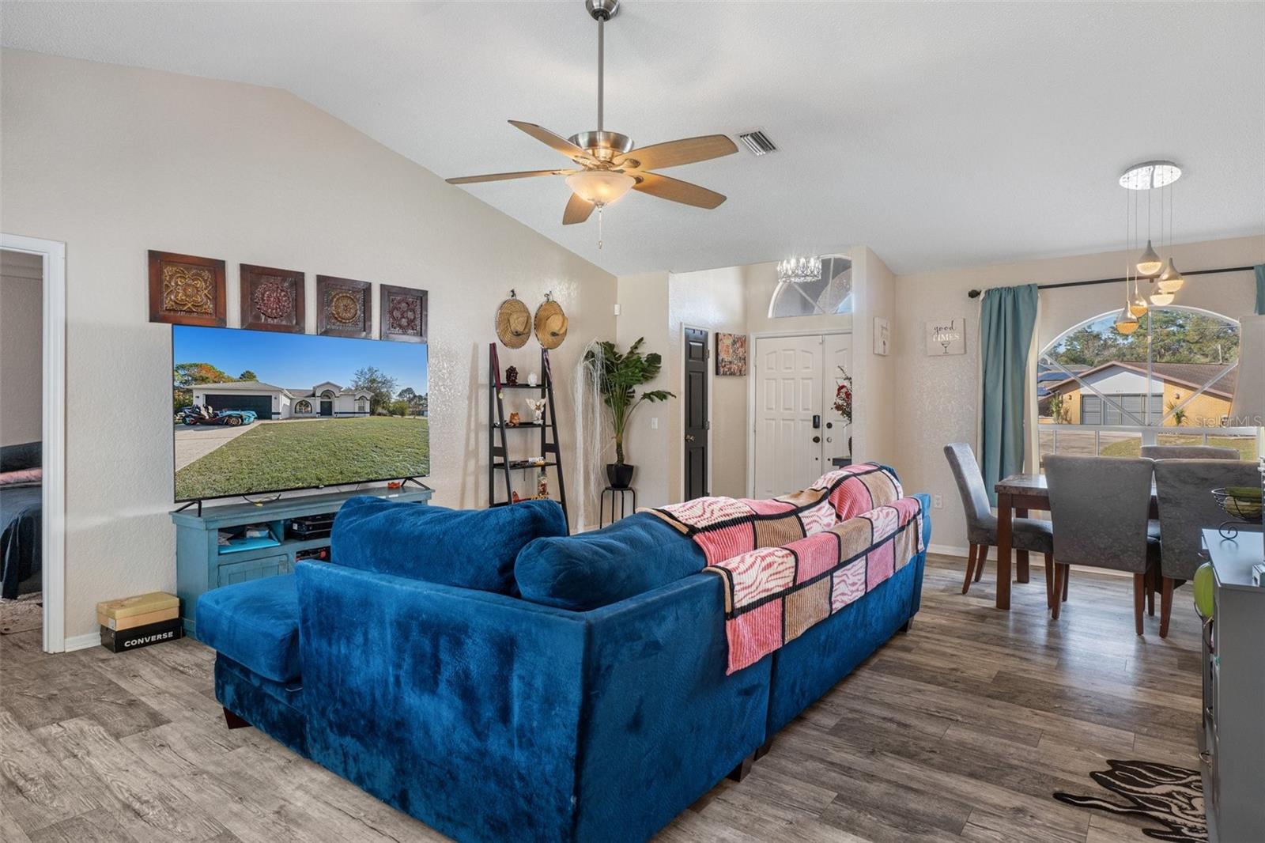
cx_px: 632
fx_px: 685
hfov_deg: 85.4
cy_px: 422
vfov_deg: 63.2
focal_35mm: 20
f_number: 8
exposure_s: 1/2.5
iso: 320
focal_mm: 13
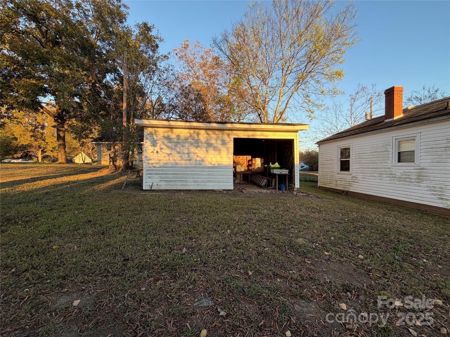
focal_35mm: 14
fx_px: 182
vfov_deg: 85.7
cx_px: 225
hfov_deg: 102.1
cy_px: 168
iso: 40
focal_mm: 2.22
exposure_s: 1/197
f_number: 2.2
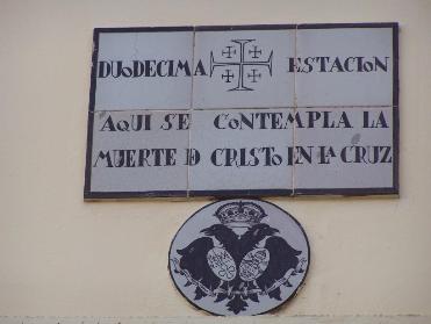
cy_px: 162
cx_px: 216
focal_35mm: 268
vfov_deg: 5.6
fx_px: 3340
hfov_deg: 7.4
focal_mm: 44.4
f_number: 3.6
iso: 80
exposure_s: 1/400
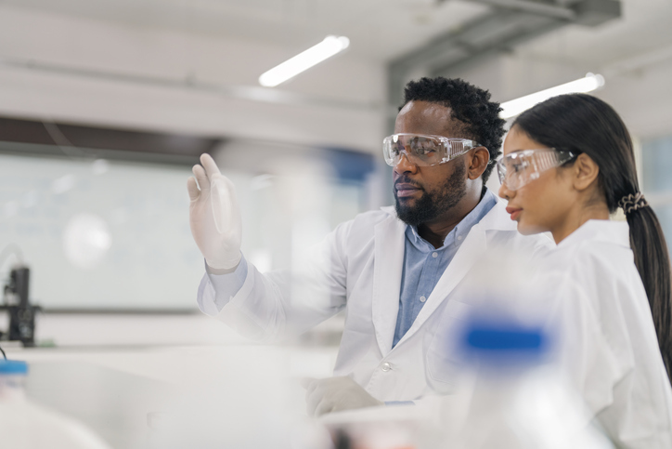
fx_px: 933
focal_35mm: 50
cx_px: 336
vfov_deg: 27.0
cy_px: 224
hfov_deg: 39.6
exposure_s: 1/640
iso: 400
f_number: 1.4
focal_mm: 50
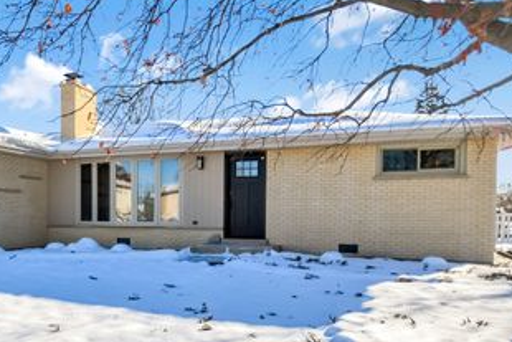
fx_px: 413
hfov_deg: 61.9
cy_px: 222
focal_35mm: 29
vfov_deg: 44.5
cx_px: 167
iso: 400
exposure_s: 1/5000
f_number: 8
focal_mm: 12
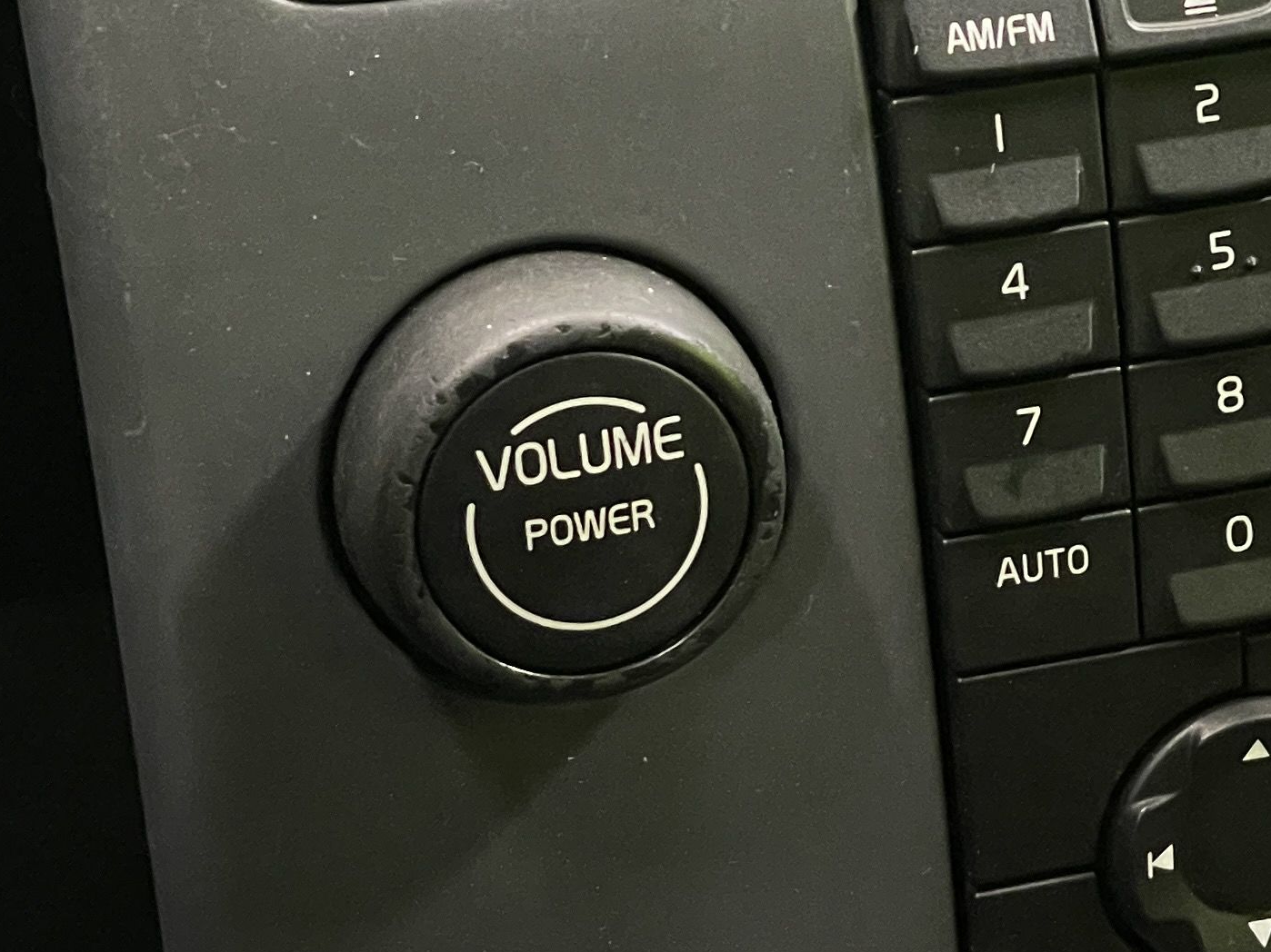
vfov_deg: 9.9
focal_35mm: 150
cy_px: 369
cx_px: 1290
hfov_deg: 13.0
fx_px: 5507
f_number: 2
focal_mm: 6
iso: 640
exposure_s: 1/50
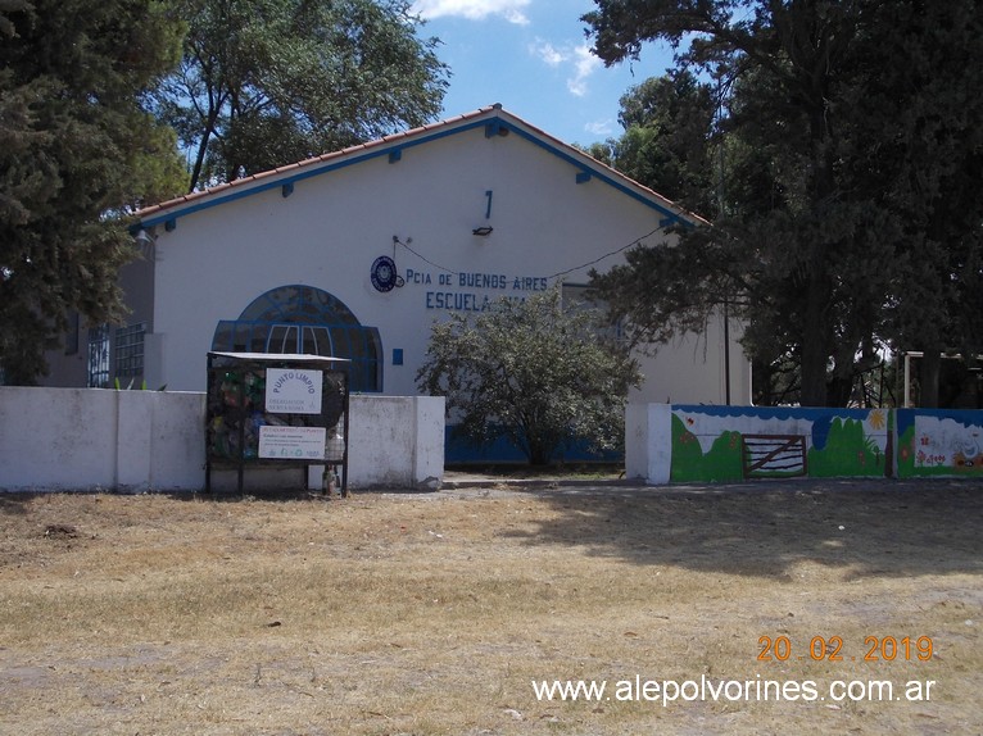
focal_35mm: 51
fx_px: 1448
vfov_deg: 28.5
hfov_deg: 37.5
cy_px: 368
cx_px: 492
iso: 80
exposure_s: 1/250
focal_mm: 7.2
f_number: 7.2
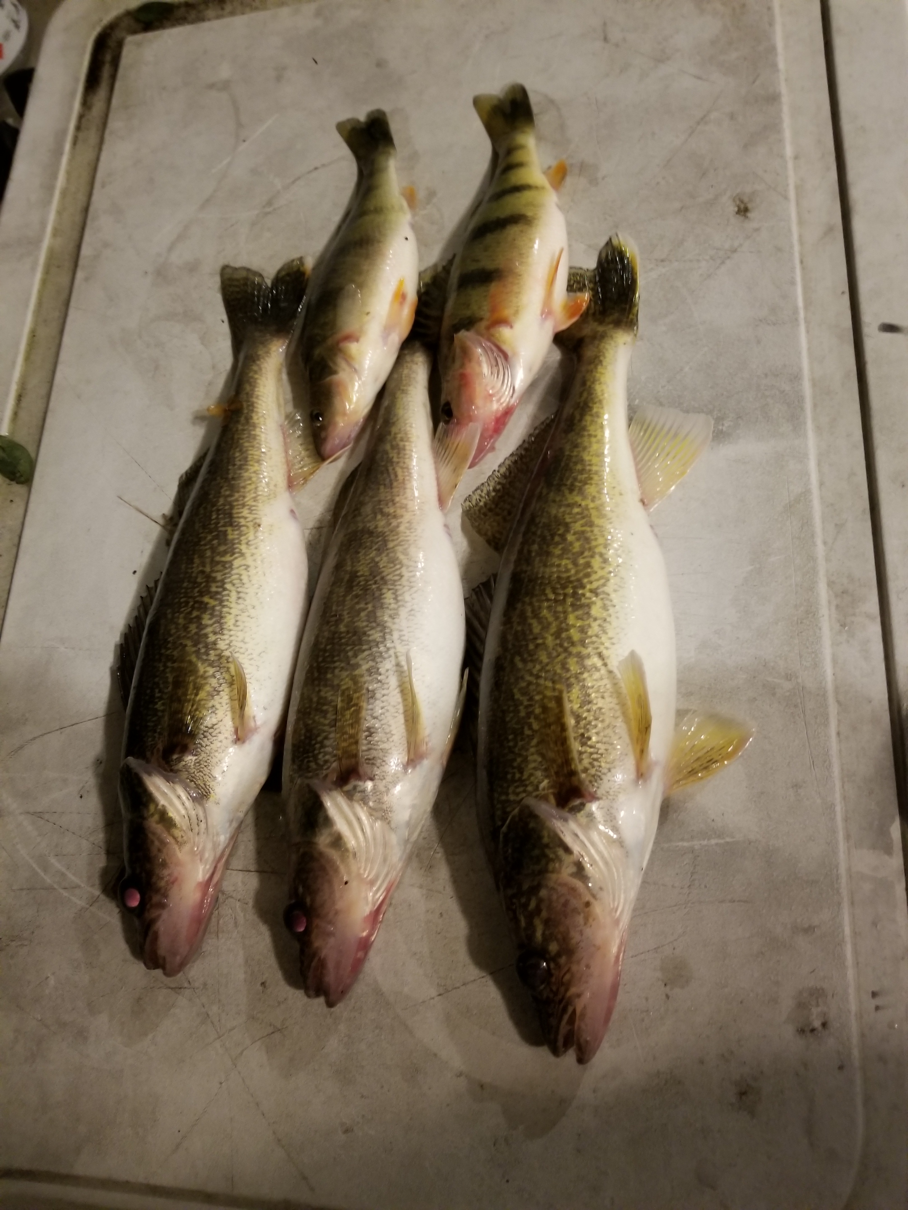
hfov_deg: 53.1
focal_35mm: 26
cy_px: 605
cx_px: 454
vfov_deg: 67.3
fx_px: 909
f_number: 1.7
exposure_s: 1/10
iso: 200
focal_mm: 4.25
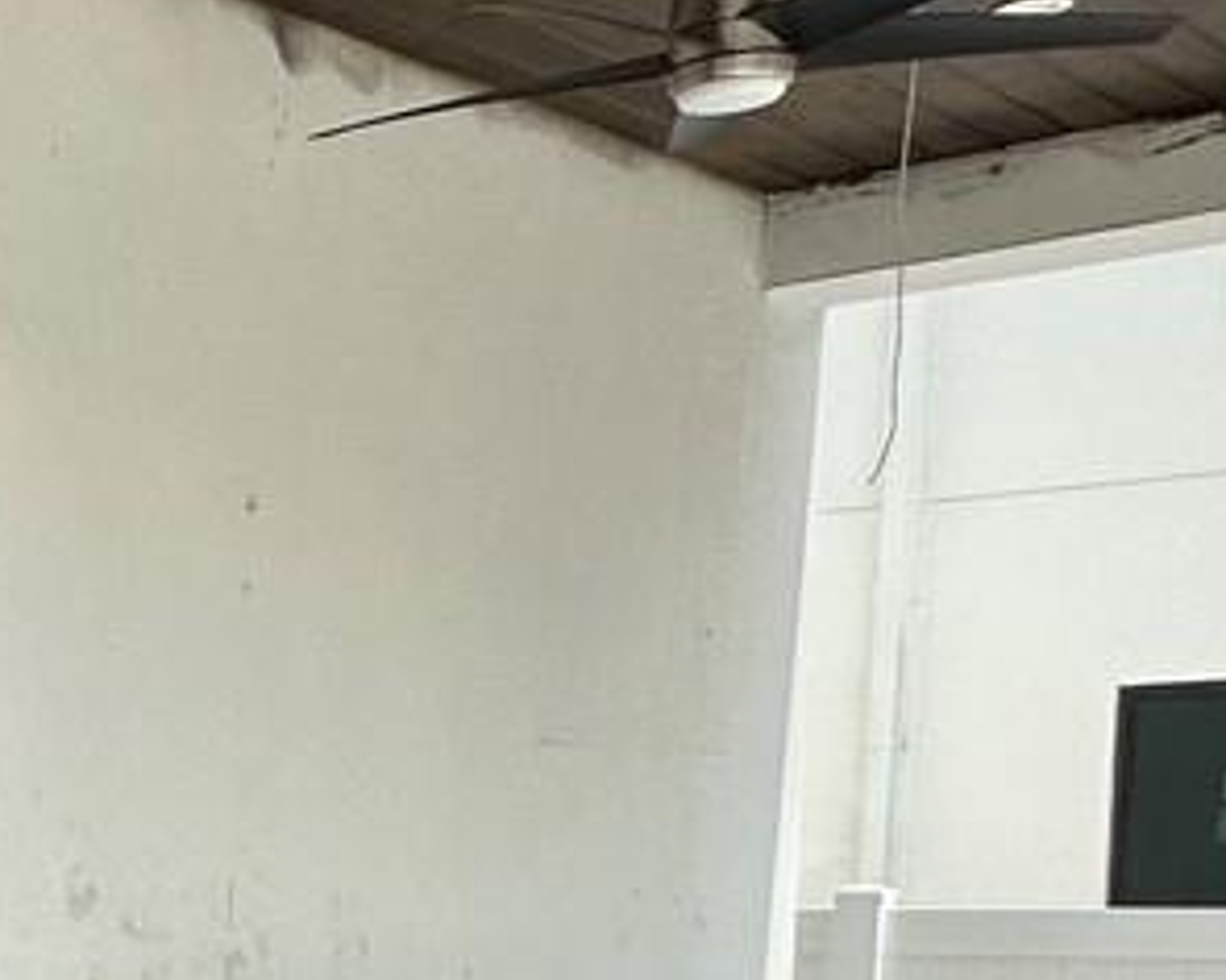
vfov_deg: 19.7
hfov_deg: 20.1
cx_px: -856
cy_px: 1121
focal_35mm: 74
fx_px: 2685
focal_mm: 2.22
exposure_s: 1/924
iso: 50
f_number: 2.2
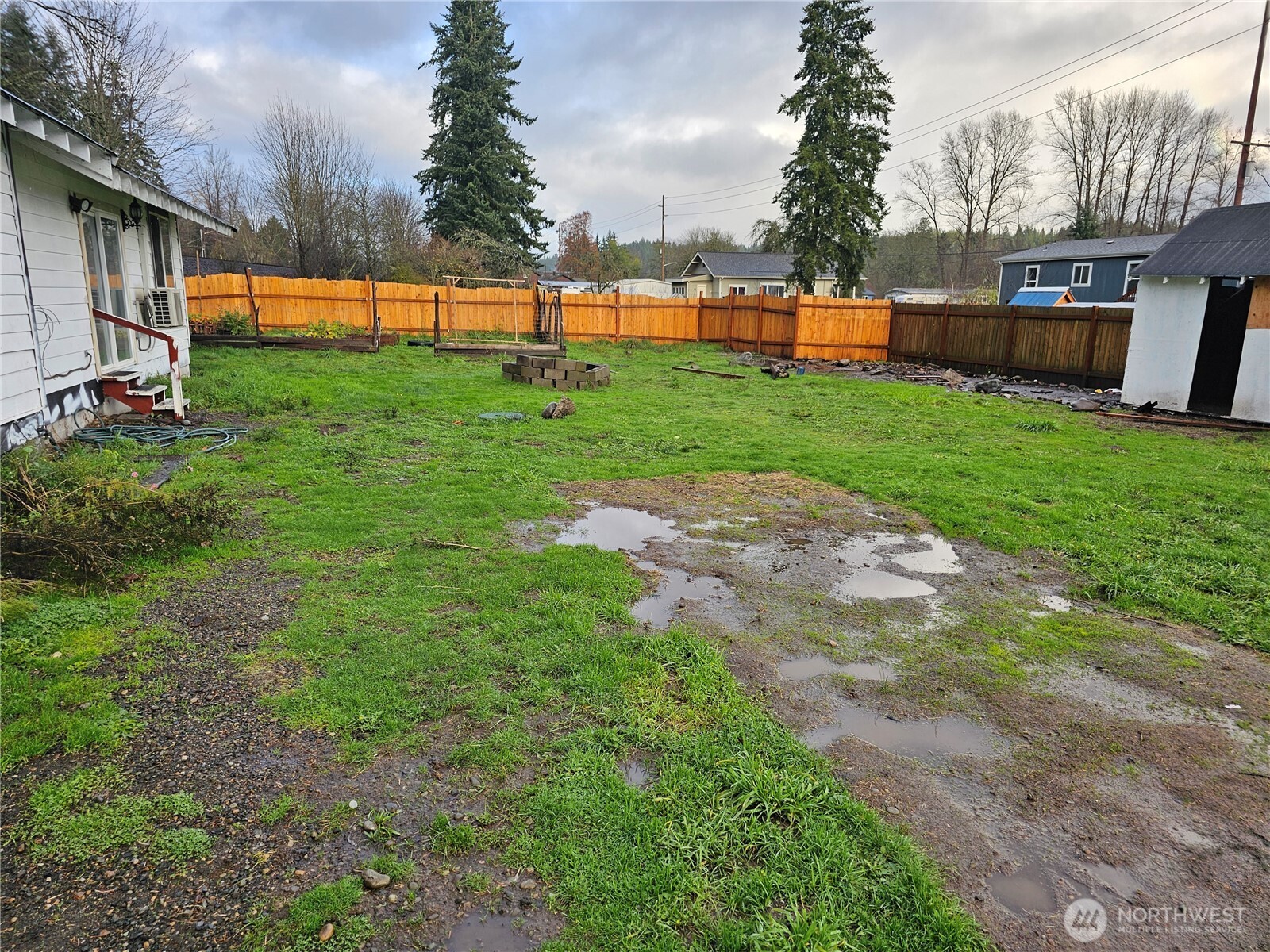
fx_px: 844
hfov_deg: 73.9
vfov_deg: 58.9
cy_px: 476
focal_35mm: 23
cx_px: 635
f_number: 1.7
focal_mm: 6.3
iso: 12
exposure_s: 1/120
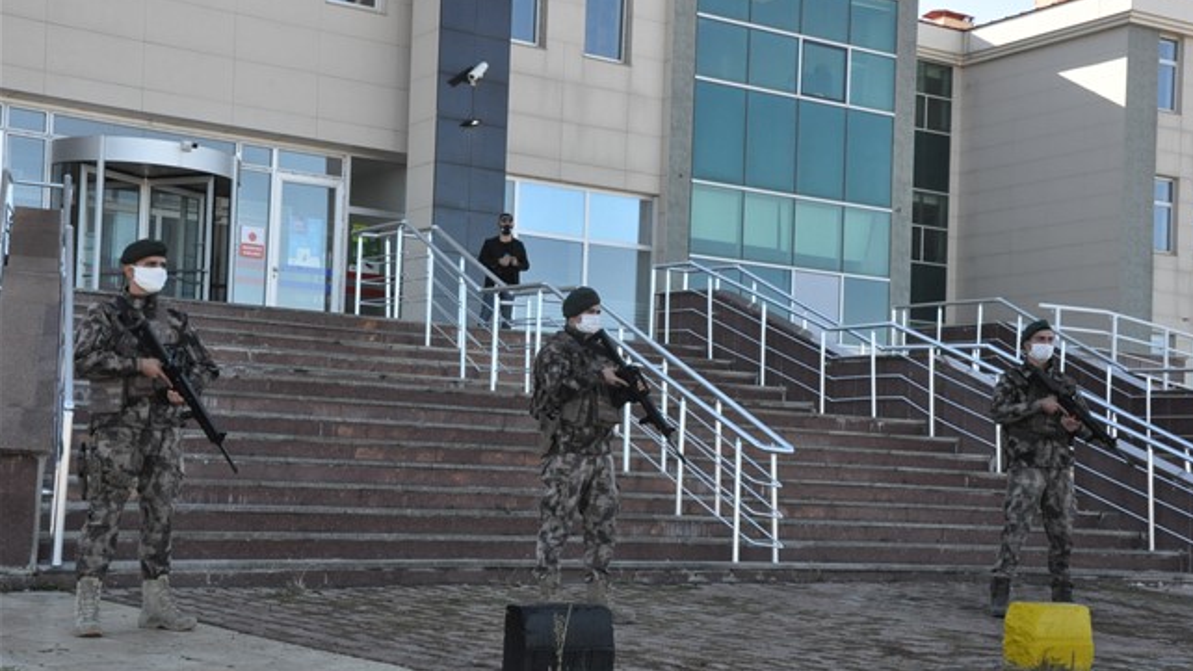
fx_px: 1708
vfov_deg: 22.2
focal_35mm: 54
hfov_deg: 38.5
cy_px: 361
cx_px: 602
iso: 1600
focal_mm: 34
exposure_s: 1/200
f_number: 14
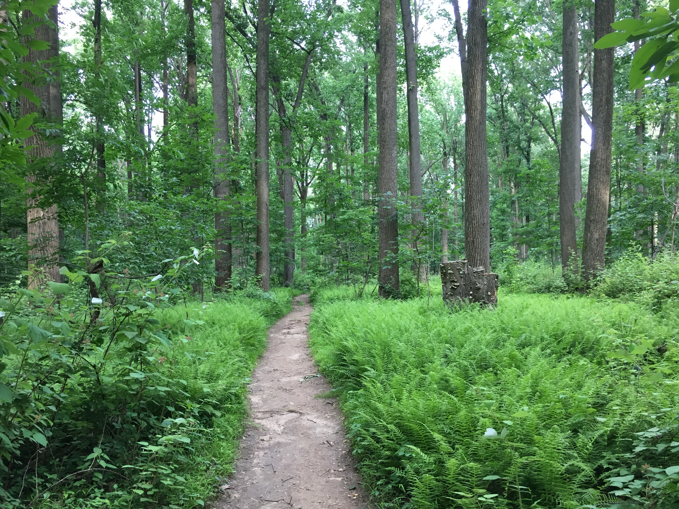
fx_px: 569
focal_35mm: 29
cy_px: 254
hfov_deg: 61.7
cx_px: 340
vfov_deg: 48.2
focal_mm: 4.15
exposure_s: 1/30
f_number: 2.2
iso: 32
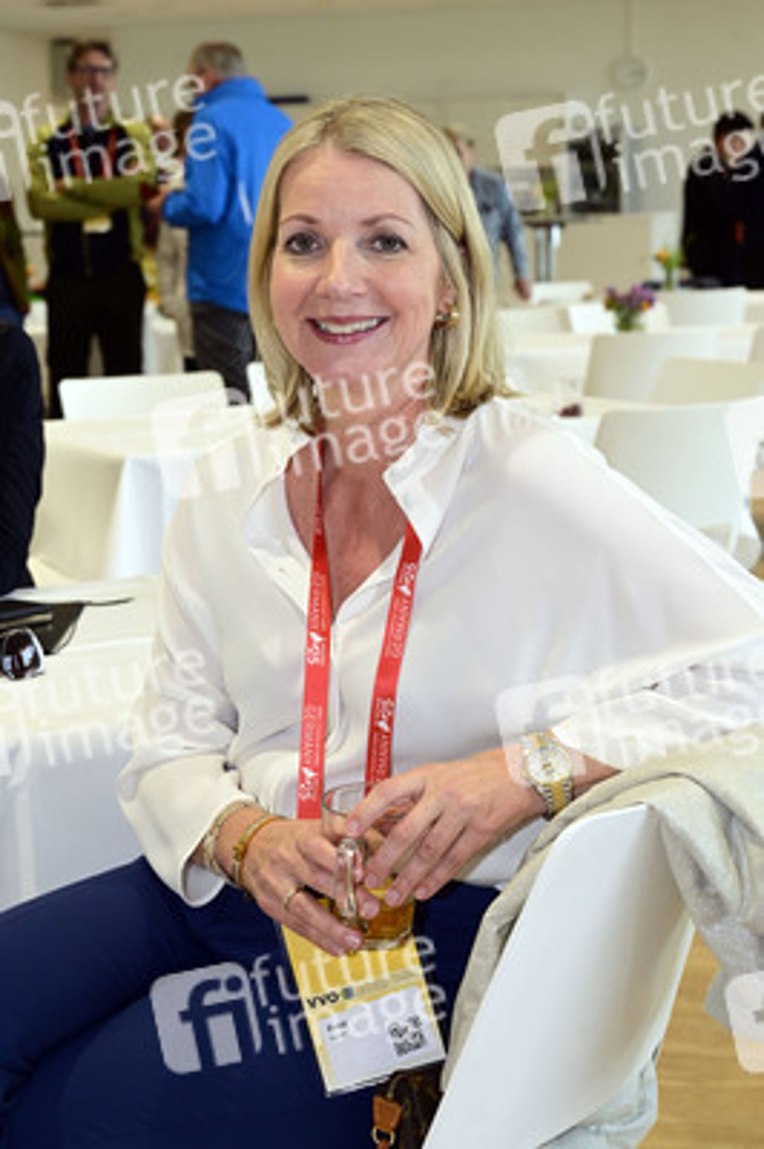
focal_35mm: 57
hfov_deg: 23.7
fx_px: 1818
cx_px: 382
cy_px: 574
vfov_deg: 35.1
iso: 2000
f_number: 7.1
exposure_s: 1/200
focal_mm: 57
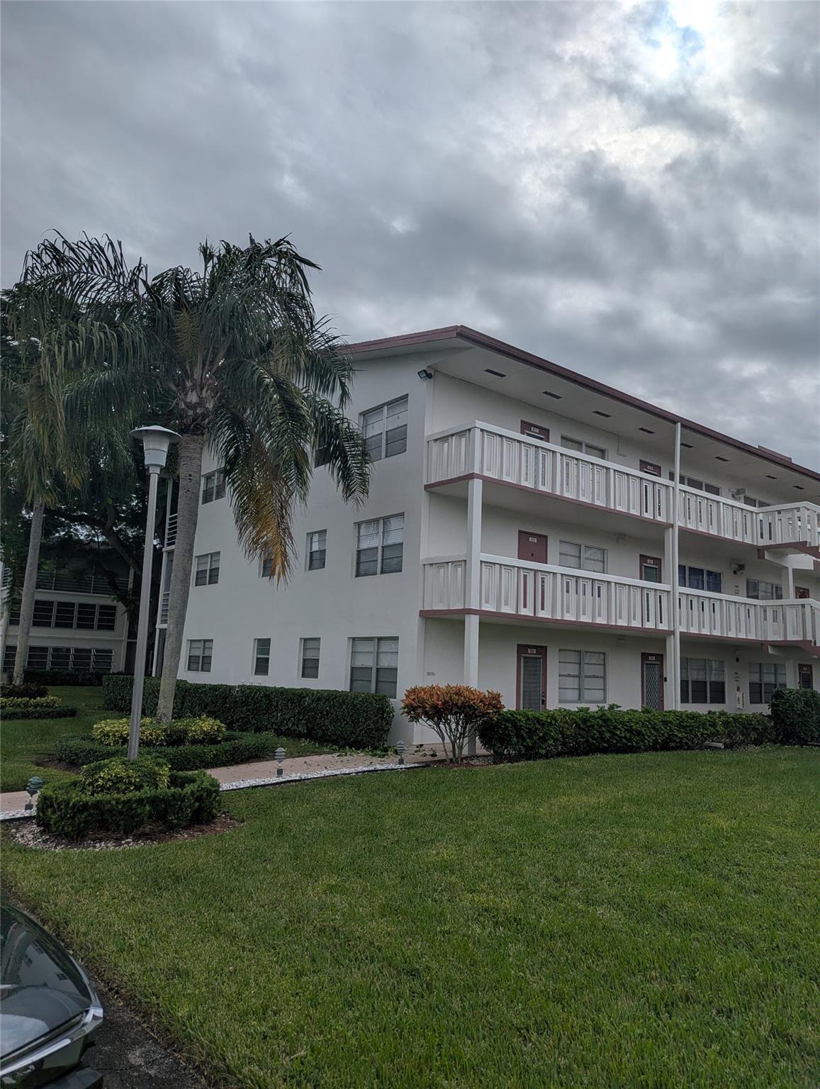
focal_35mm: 24
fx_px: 756
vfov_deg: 71.5
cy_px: 544
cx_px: 410
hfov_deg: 56.9
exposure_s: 1/7519
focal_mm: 6.81
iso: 45
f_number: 1.85
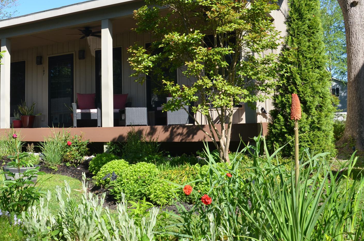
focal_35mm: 39
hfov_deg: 48.8
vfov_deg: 33.8
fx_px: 393
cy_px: 87
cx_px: 120
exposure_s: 1/250
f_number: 8
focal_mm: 18
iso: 180
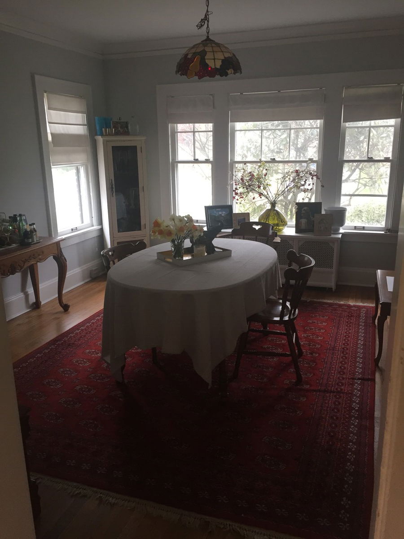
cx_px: 202
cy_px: 270
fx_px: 451
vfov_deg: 61.7
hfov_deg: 48.2
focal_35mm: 29
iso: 40
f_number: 2.2
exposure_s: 1/30
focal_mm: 4.15
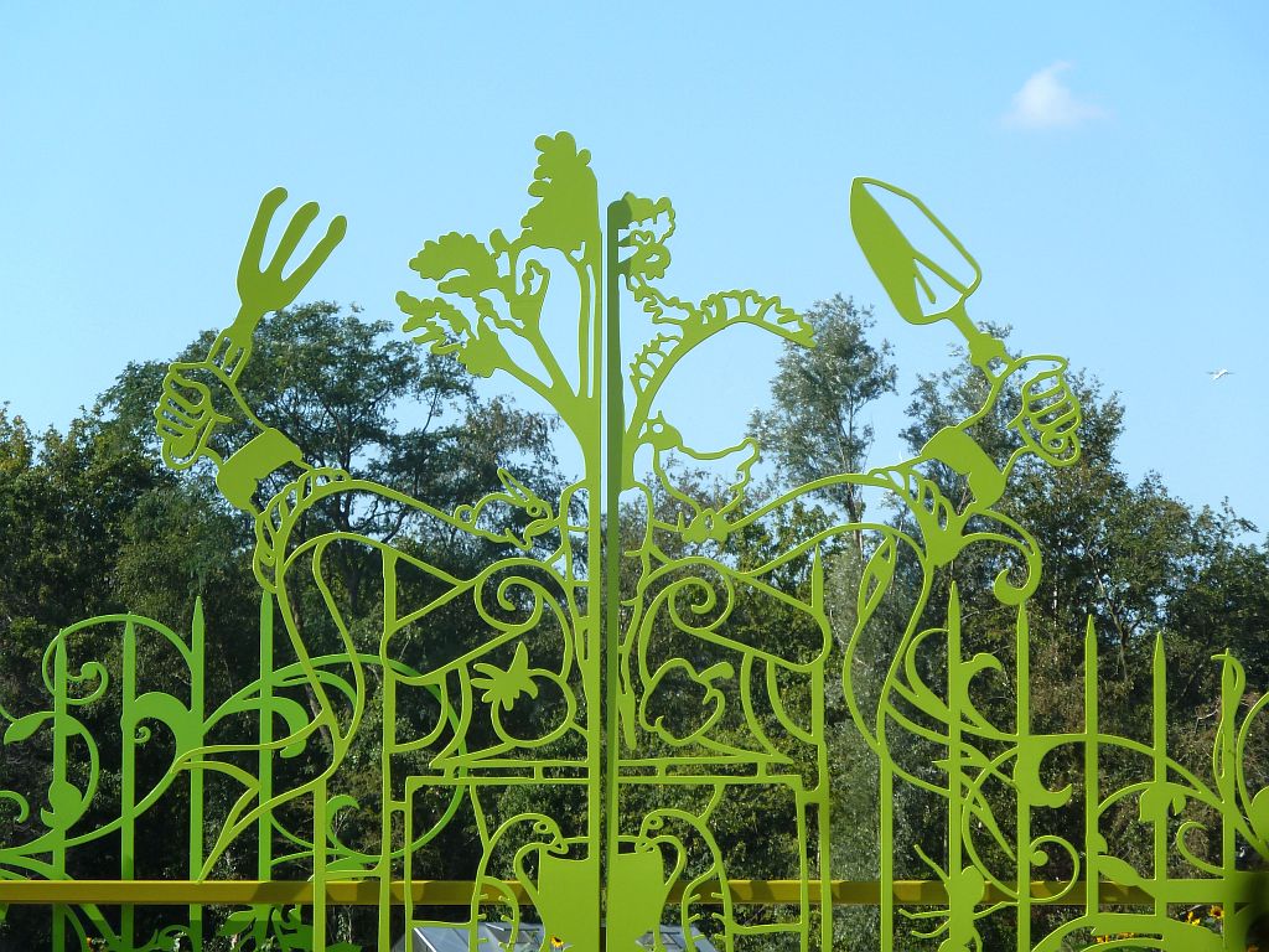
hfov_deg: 11.7
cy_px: 476
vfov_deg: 8.8
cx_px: 634
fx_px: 6195
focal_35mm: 169
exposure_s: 1/400
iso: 80
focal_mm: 27.8
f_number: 4.5
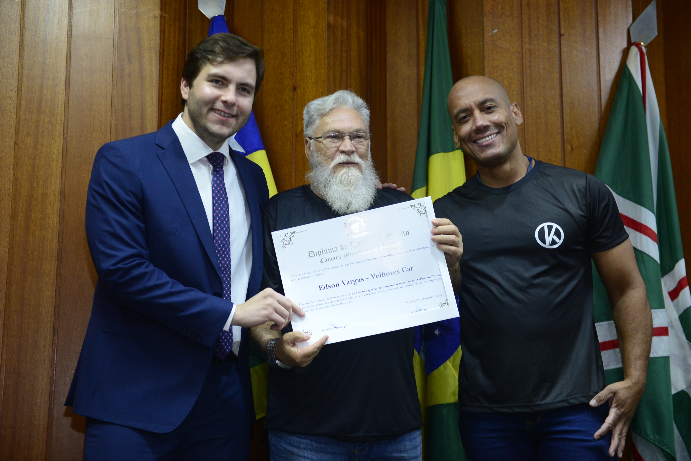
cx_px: 346
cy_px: 230
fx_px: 1075
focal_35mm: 56
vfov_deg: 24.2
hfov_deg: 35.6
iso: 2000
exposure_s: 1/125
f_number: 3.2
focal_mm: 56
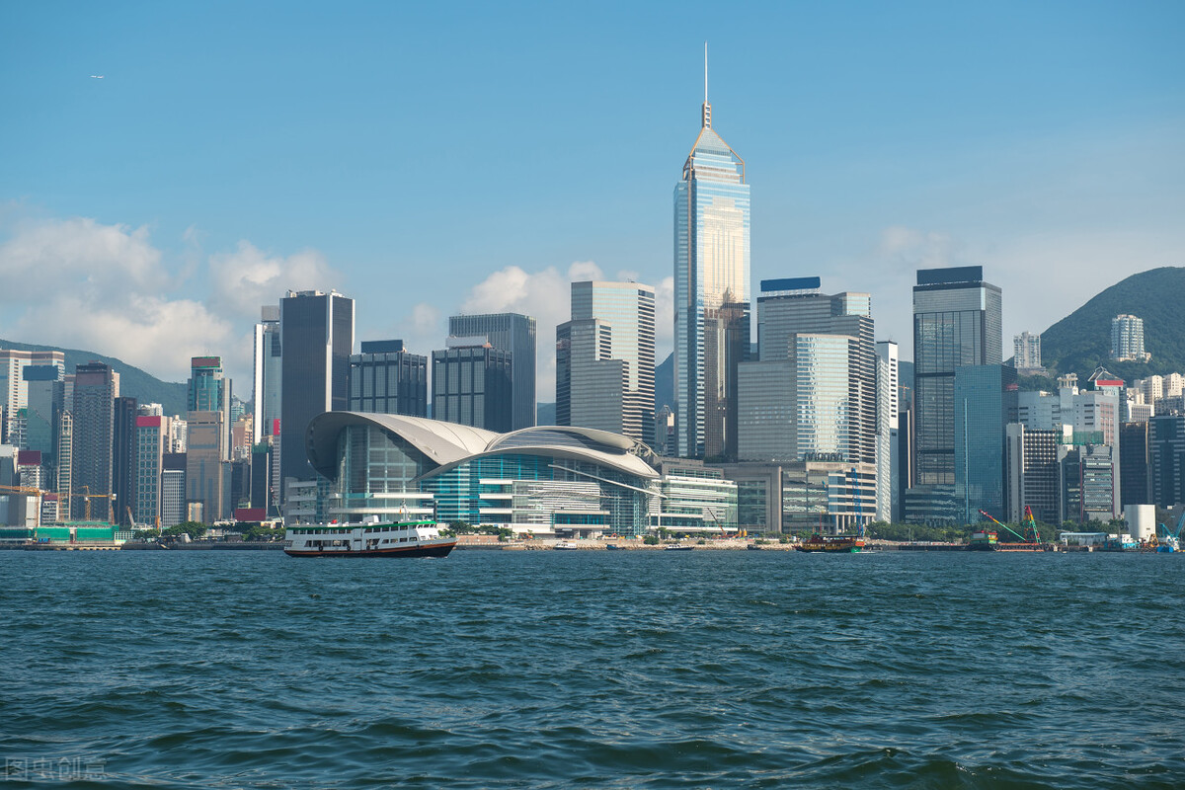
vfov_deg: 22.6
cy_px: 395
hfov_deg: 33.4
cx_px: 592
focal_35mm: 60
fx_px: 1975
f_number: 6.3
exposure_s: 1/640
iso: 100
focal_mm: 60
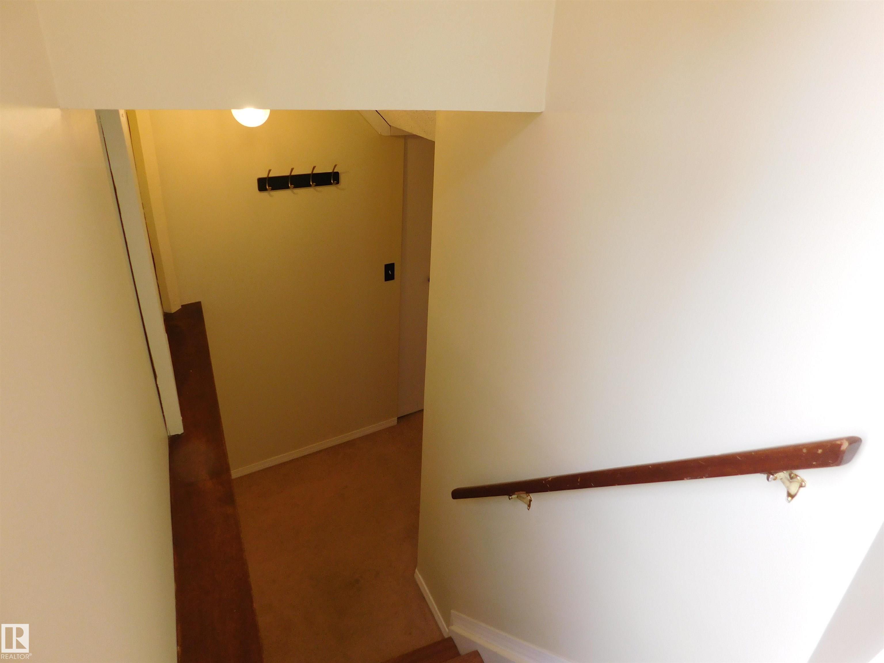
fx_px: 587
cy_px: 332
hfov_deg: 73.9
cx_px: 442
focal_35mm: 23
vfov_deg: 58.9
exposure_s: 1/30
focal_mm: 4
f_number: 3
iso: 200
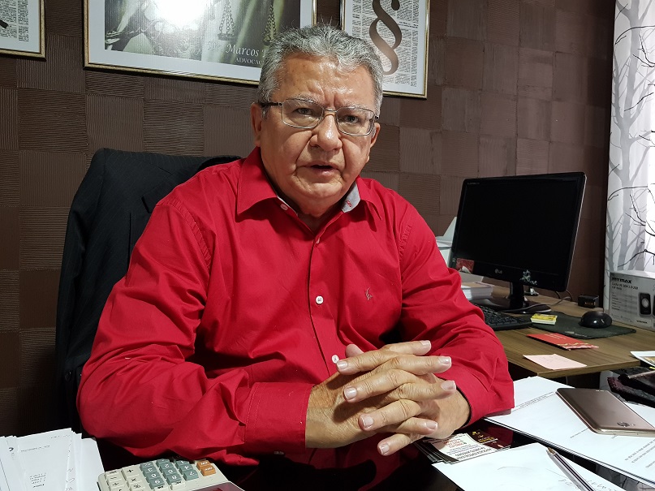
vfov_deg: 53.1
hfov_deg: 67.3
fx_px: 492
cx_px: 328
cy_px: 246
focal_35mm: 26
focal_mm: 4.2
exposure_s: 1/11
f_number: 1.7
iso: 200
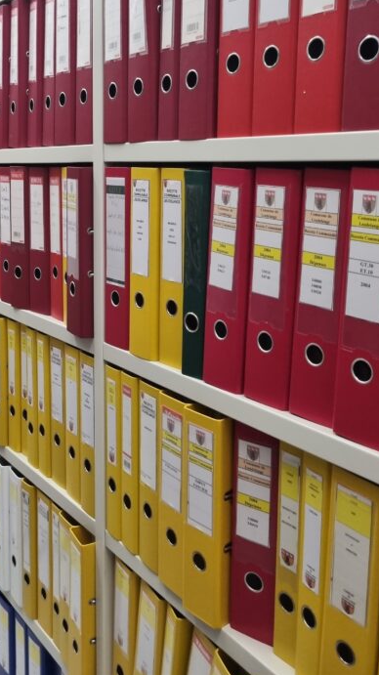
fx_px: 751
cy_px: 264
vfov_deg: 48.0
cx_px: 41
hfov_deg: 27.3
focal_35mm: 42
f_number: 1.8
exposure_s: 1/100
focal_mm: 5.4
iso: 160
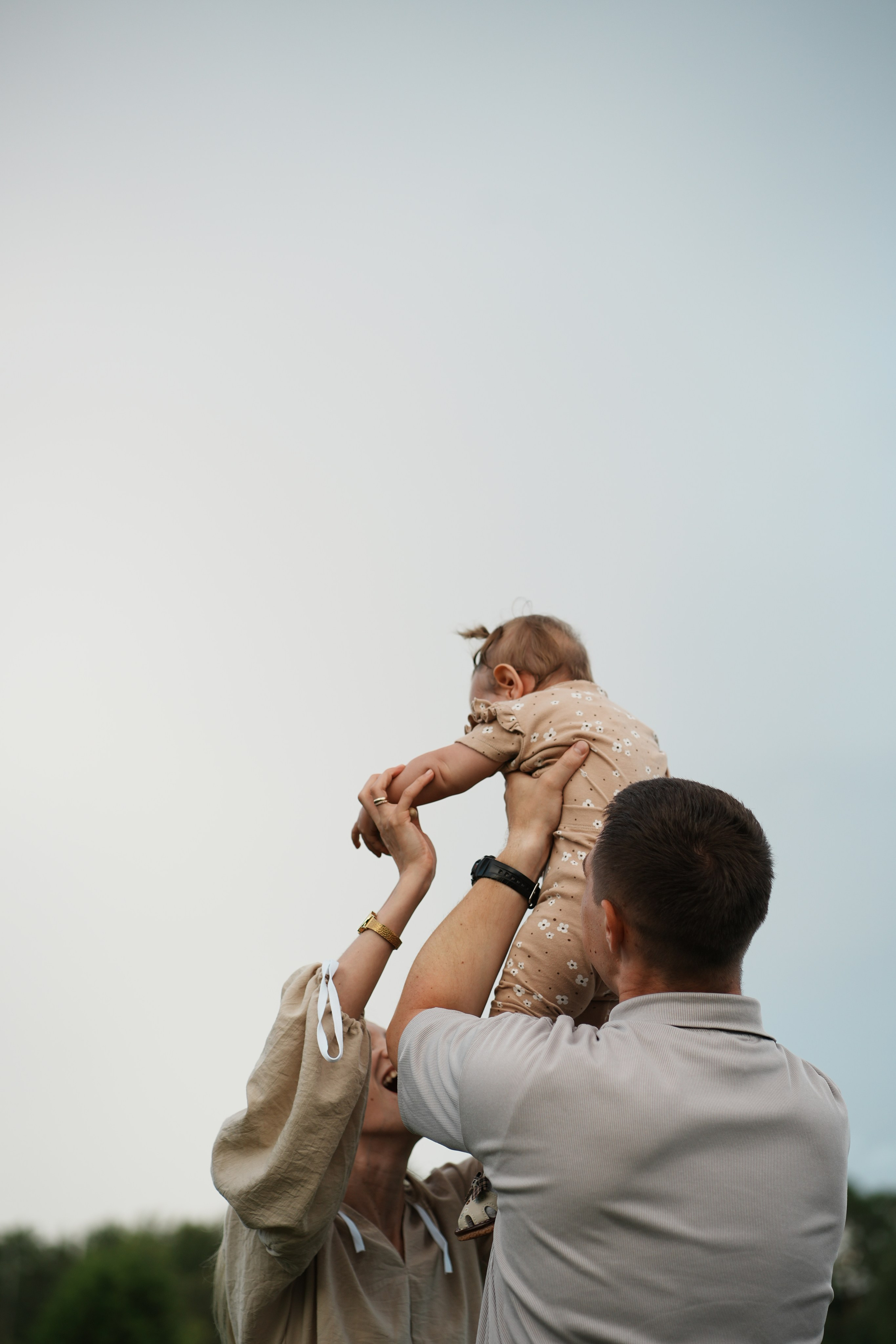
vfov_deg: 23.9
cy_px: 672
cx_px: 448
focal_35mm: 85
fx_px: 3173
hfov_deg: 16.1
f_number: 3.2
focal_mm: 85
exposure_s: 1/800
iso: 125
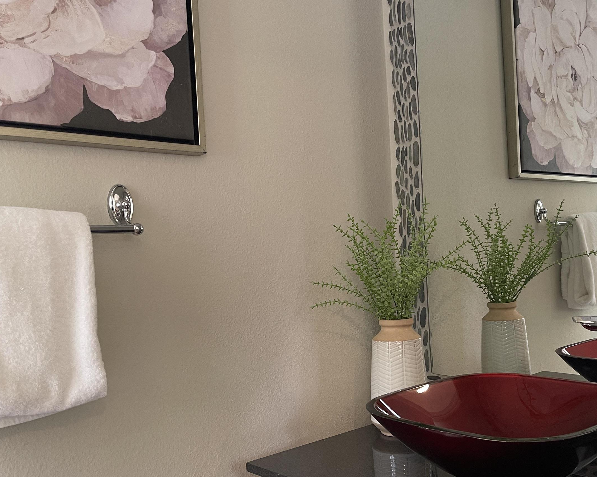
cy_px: 272
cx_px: 390
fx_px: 618
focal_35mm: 35
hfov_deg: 50.8
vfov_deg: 42.1
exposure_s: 1/60
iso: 200
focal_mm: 5.1
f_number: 1.6
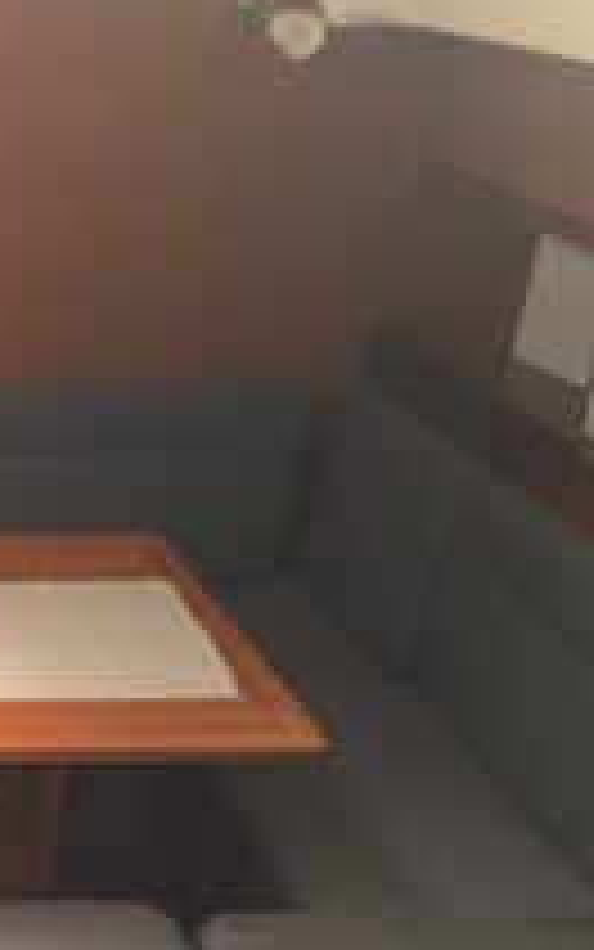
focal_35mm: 68
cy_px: 698
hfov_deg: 16.4
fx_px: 1760
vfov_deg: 29.8
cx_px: -439
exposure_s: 1/50
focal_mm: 4.15
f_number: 2.2
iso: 40
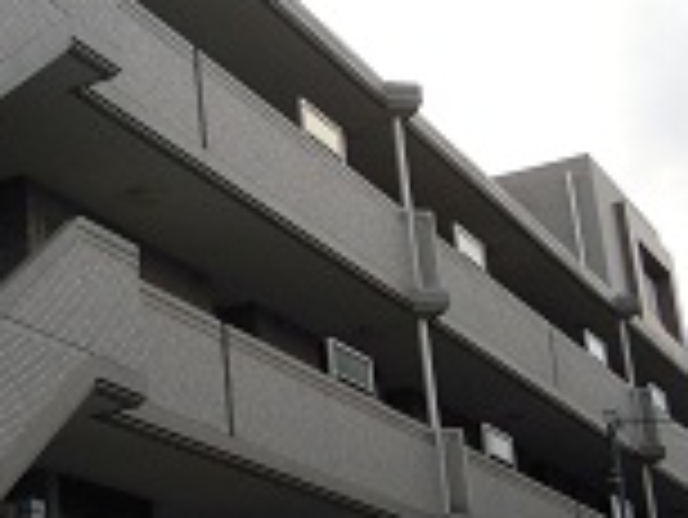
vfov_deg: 16.8
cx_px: 90
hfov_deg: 21.8
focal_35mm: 88
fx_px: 1750
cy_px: 270
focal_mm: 5
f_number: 2.7
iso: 100
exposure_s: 1/200
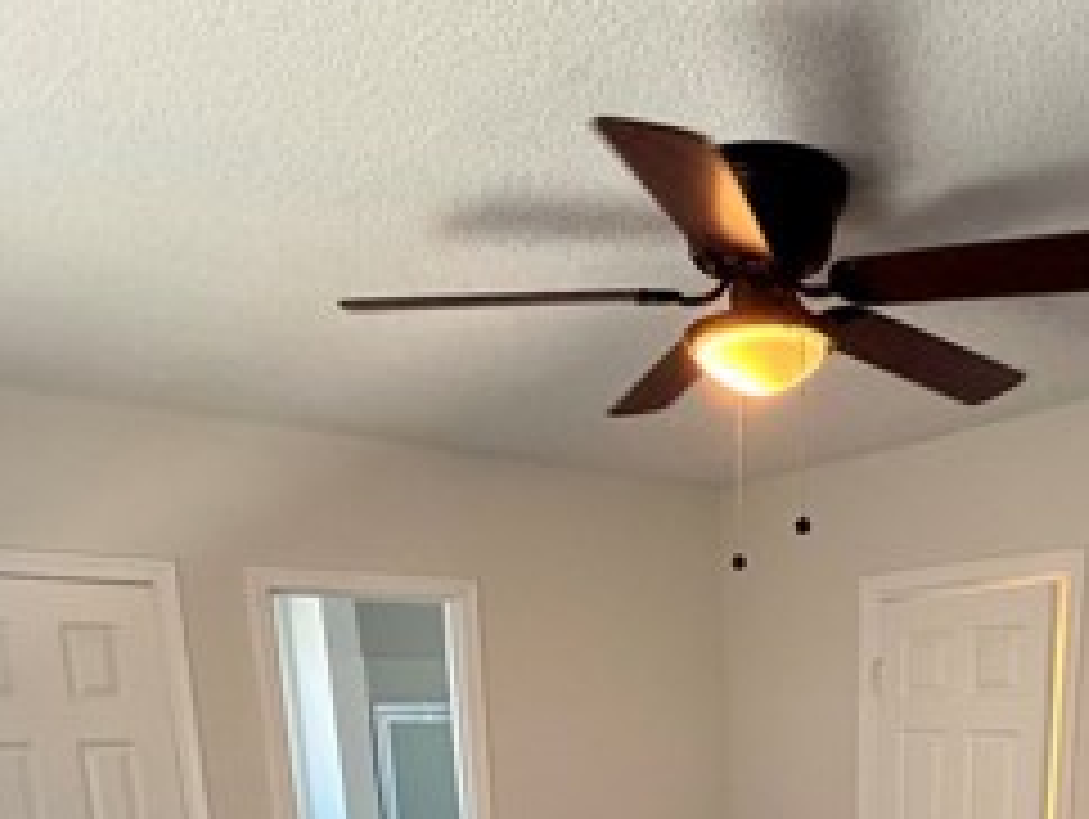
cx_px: 783
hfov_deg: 48.6
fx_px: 1165
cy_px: 1008
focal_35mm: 37
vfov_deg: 31.7
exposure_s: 1/60
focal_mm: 2.22
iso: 400
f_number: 2.2
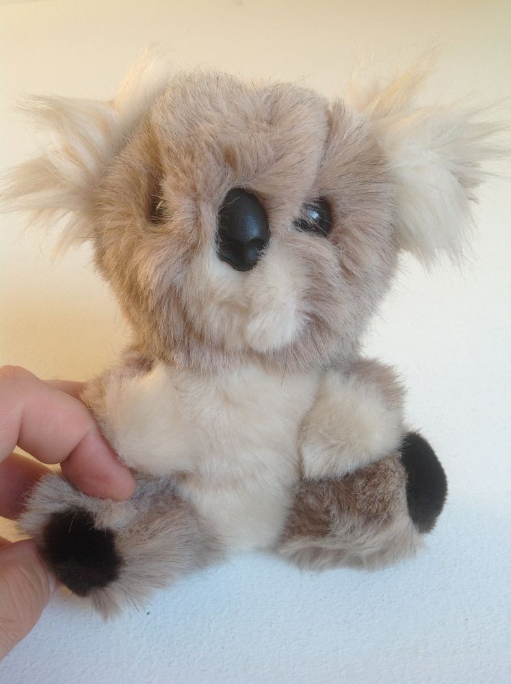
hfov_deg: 40.6
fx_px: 691
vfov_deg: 52.7
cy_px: 342
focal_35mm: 35
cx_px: 256
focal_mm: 4.28
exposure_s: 1/24
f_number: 2.4
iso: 50
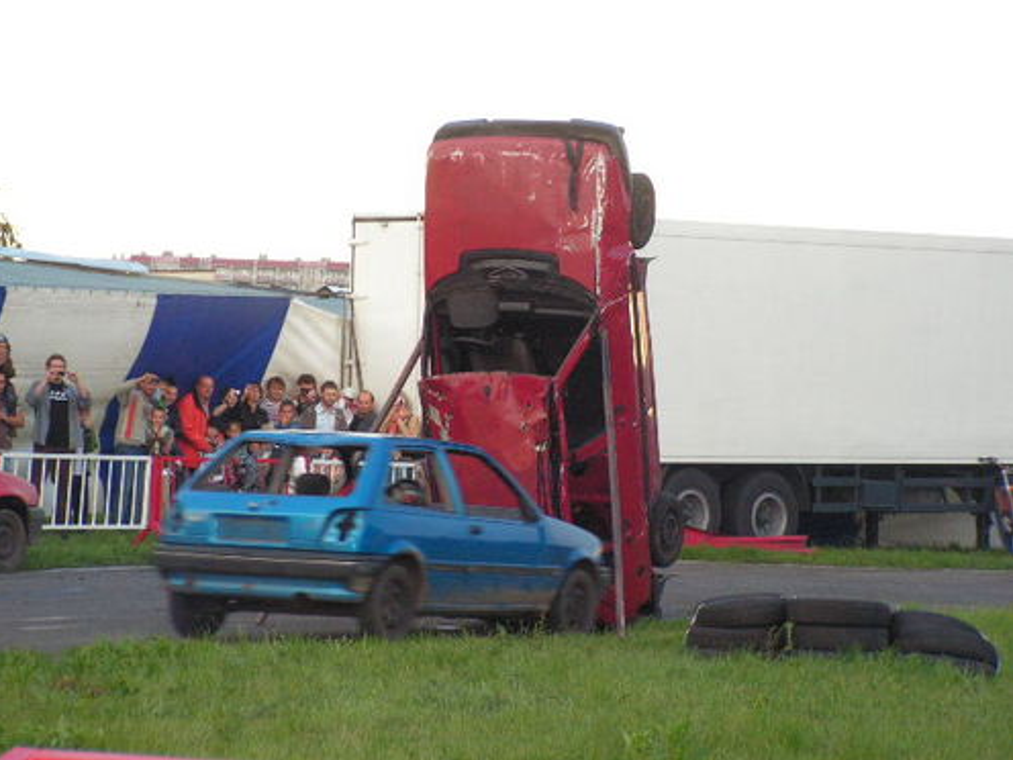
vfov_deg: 10.8
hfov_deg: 14.4
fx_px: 4009
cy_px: 379
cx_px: 506
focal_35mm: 137
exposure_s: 1/160
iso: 200
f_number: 3.4
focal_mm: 22.8
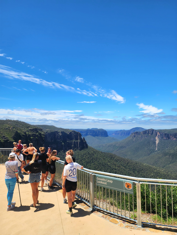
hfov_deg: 58.9
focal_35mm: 23
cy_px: 118
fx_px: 157
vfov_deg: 73.9
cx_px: 88
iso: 12
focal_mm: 6.4
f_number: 1.8
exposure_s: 1/1667
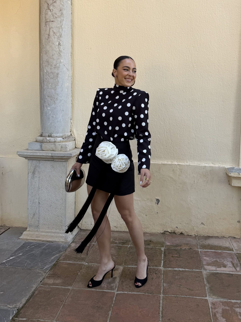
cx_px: 120
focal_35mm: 24
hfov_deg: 56.8
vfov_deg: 71.6
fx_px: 223
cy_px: 161
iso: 64
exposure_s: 1/263
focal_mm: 6.76
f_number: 1.78
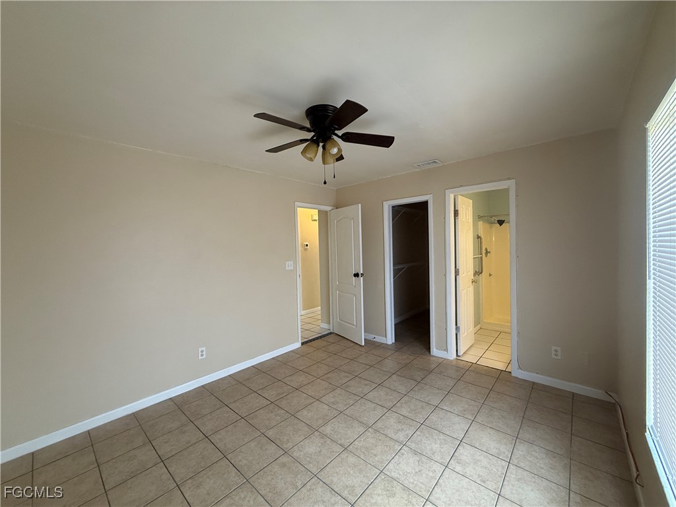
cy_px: 254
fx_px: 273
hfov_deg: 102.1
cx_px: 338
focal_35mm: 14
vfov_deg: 85.7
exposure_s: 1/120
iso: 320
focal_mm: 2.22
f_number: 2.2
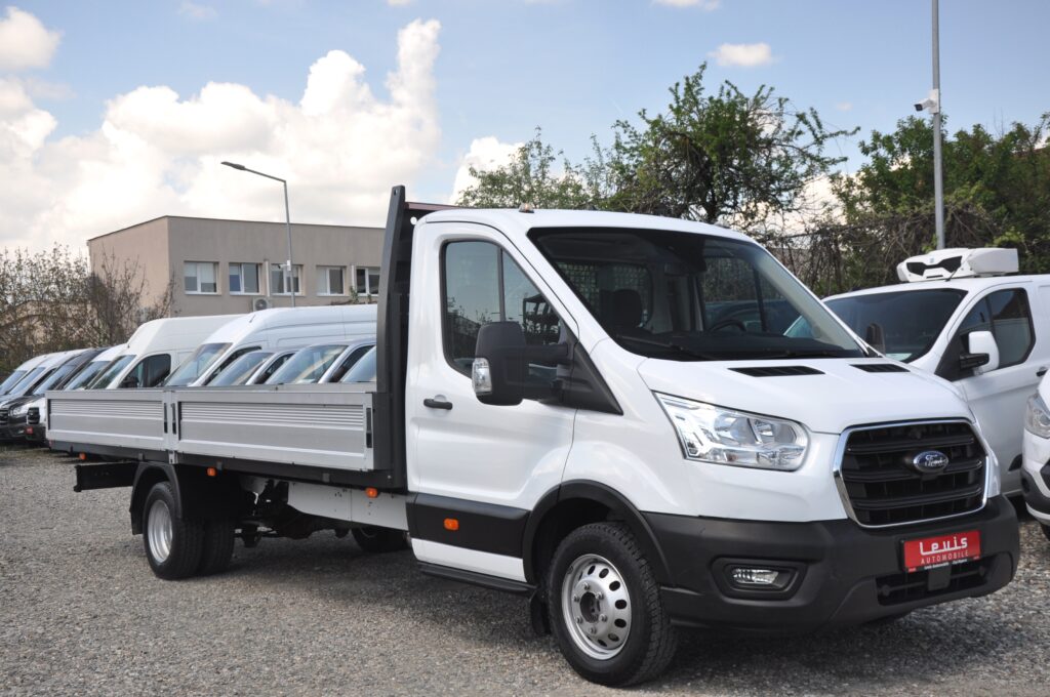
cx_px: 525
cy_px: 348
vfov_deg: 31.8
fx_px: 1223
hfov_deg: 46.5
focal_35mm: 42
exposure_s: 1/250
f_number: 8
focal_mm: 28
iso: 400
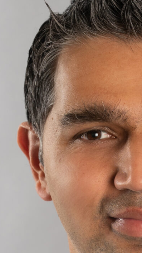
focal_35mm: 228
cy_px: 264
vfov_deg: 9.4
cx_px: 174
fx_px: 1527
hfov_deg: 5.3
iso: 160
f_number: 8
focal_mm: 60
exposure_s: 1/125
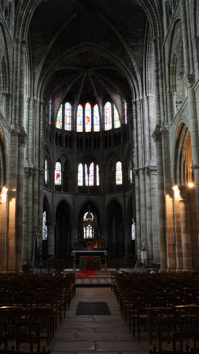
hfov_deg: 31.1
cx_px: 85
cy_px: 178
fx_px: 357
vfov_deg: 52.8
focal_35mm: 38
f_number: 8
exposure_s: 1/1.3
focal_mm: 24
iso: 200
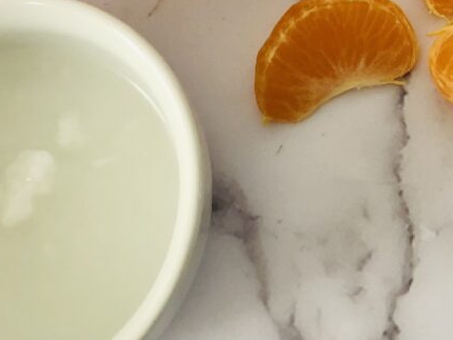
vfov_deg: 13.9
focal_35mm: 100
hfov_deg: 19.1
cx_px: 442
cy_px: -172
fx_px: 1309
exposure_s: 1/15
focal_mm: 3.99
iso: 50
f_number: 1.8
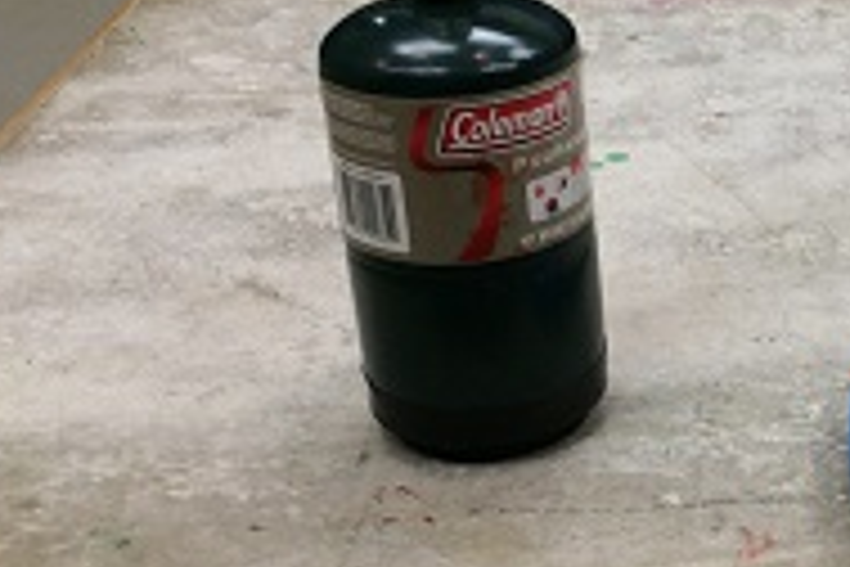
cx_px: 962
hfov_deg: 23.4
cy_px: 297
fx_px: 1912
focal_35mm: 81
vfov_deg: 16.9
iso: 50
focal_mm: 4.12
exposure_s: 1/60
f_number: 2.2
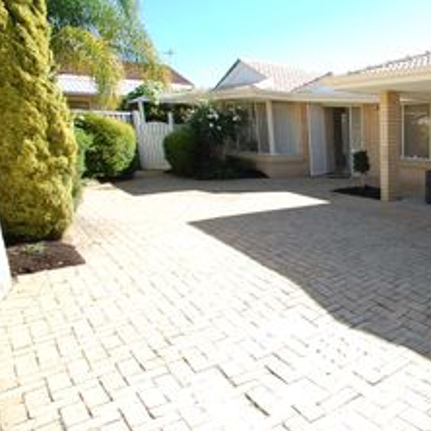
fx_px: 380
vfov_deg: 59.1
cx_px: 448
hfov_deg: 47.1
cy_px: 211
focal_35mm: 27
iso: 200
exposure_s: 1/200
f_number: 7.1
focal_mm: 10
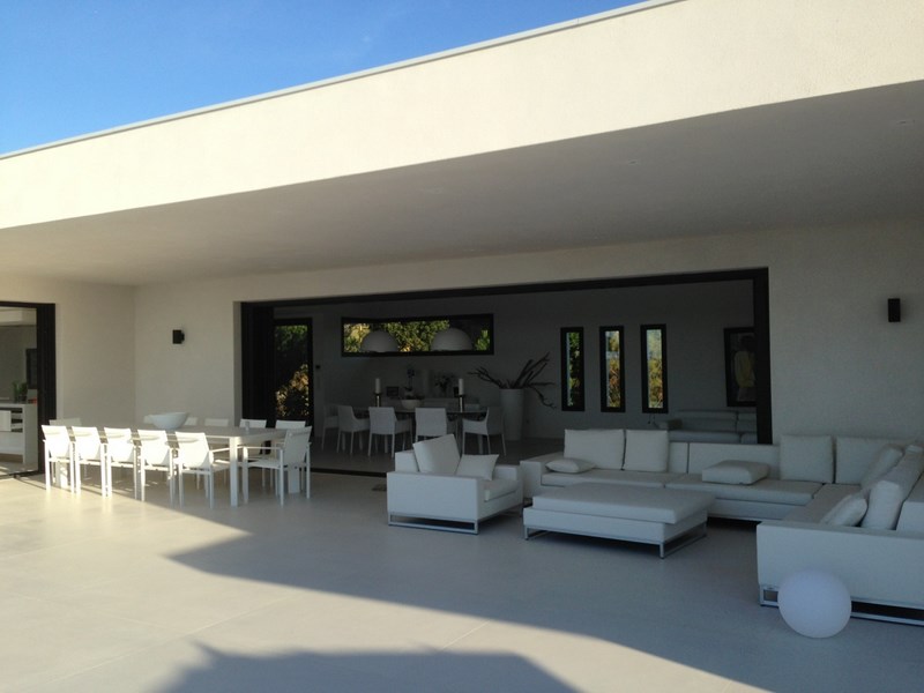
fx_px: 881
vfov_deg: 42.9
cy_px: 346
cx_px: 462
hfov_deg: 55.4
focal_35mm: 33
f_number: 2.4
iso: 50
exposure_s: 1/935
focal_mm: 4.13
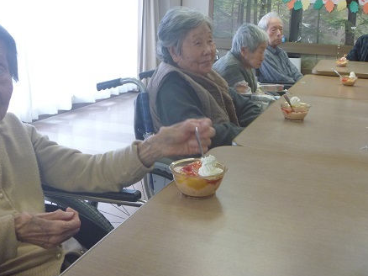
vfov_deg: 35.9
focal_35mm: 40
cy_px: 123
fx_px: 425
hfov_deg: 46.8
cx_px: 178
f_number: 3.5
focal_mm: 6.3
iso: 250
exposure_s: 1/30
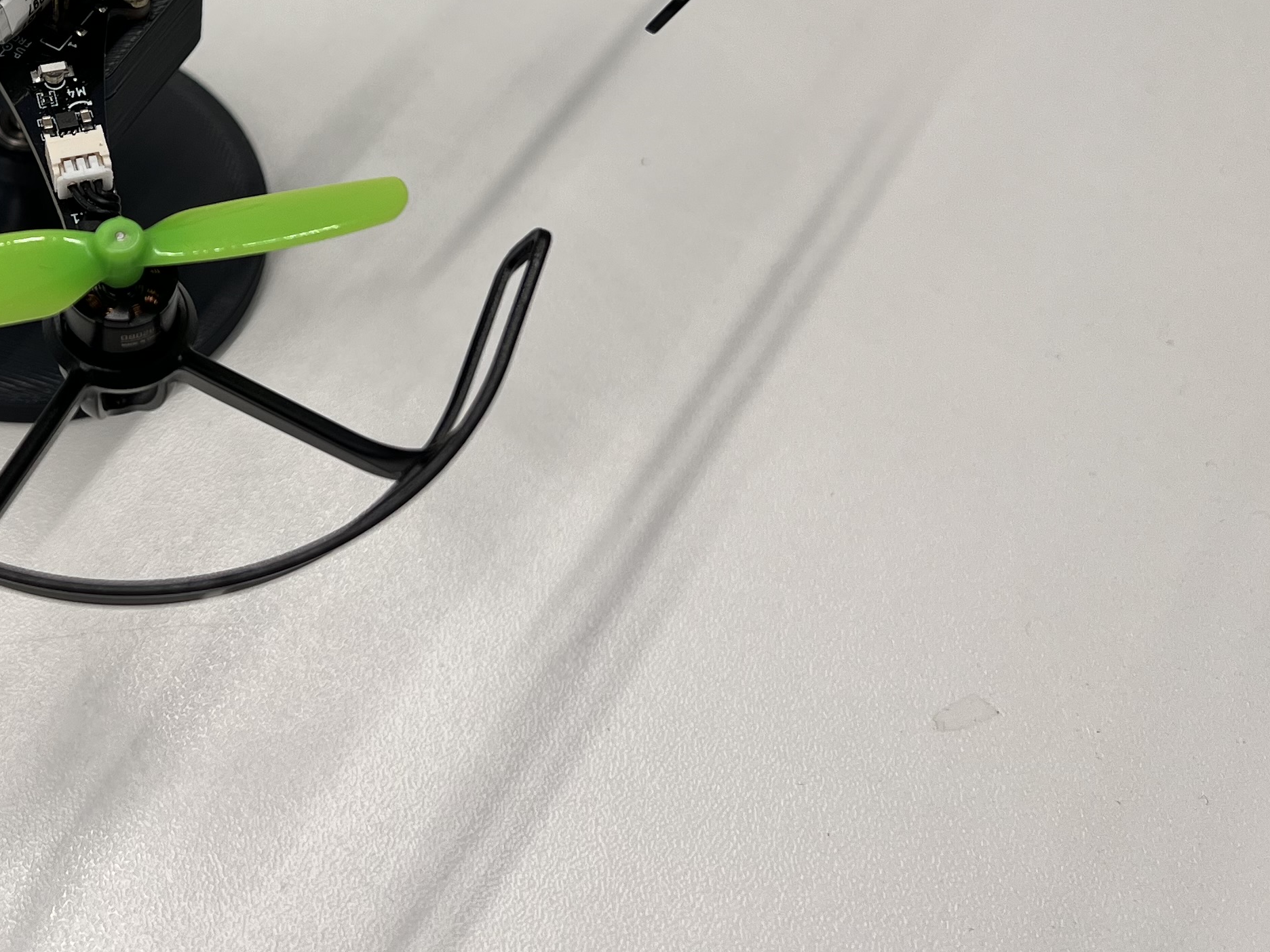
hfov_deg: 31.9
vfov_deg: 25.1
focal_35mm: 56
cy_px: 52
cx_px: 26
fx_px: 2055
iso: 40
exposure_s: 1/120
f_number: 1.5
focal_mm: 5.7
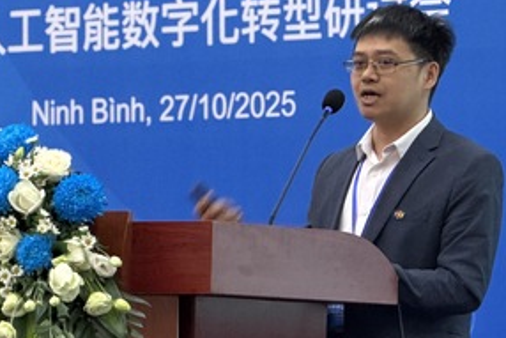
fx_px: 4092
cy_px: 69
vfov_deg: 4.7
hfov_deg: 7.1
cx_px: 237
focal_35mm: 291
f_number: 2.8
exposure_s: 1/50
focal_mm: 16.89
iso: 500
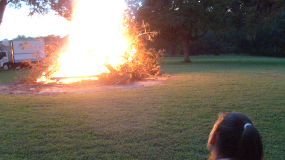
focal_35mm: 41
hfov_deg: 49.4
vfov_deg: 28.7
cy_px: 113
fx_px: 310
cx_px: 137
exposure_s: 1/4
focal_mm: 5.8
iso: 200
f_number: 2.8
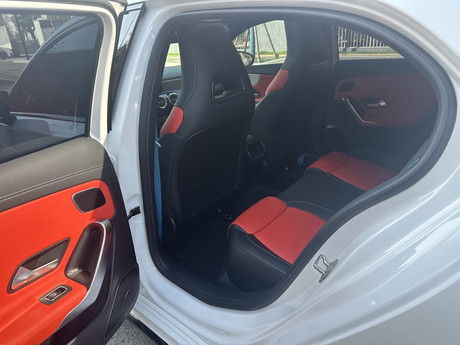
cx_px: 230
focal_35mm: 24
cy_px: 172
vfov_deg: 56.8
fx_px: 319
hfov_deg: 71.6
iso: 80
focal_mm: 6.86
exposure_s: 1/319
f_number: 1.78
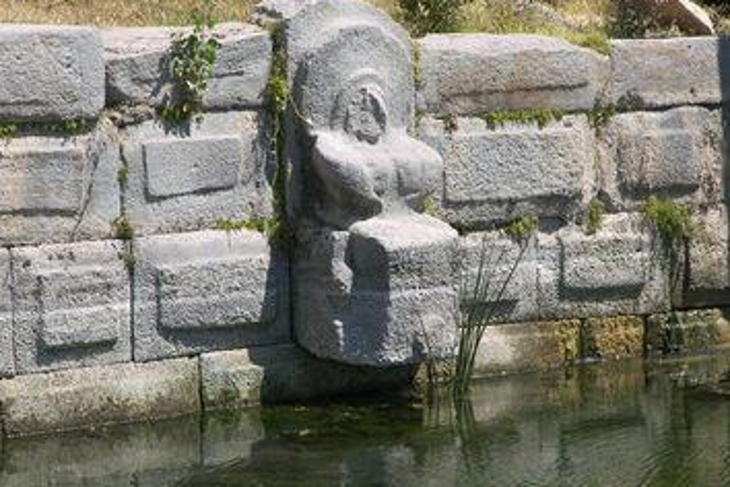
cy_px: 221
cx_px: 364
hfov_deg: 14.0
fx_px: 2981
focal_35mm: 147
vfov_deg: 9.3
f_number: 4.1
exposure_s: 1/400
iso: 50
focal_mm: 29.4
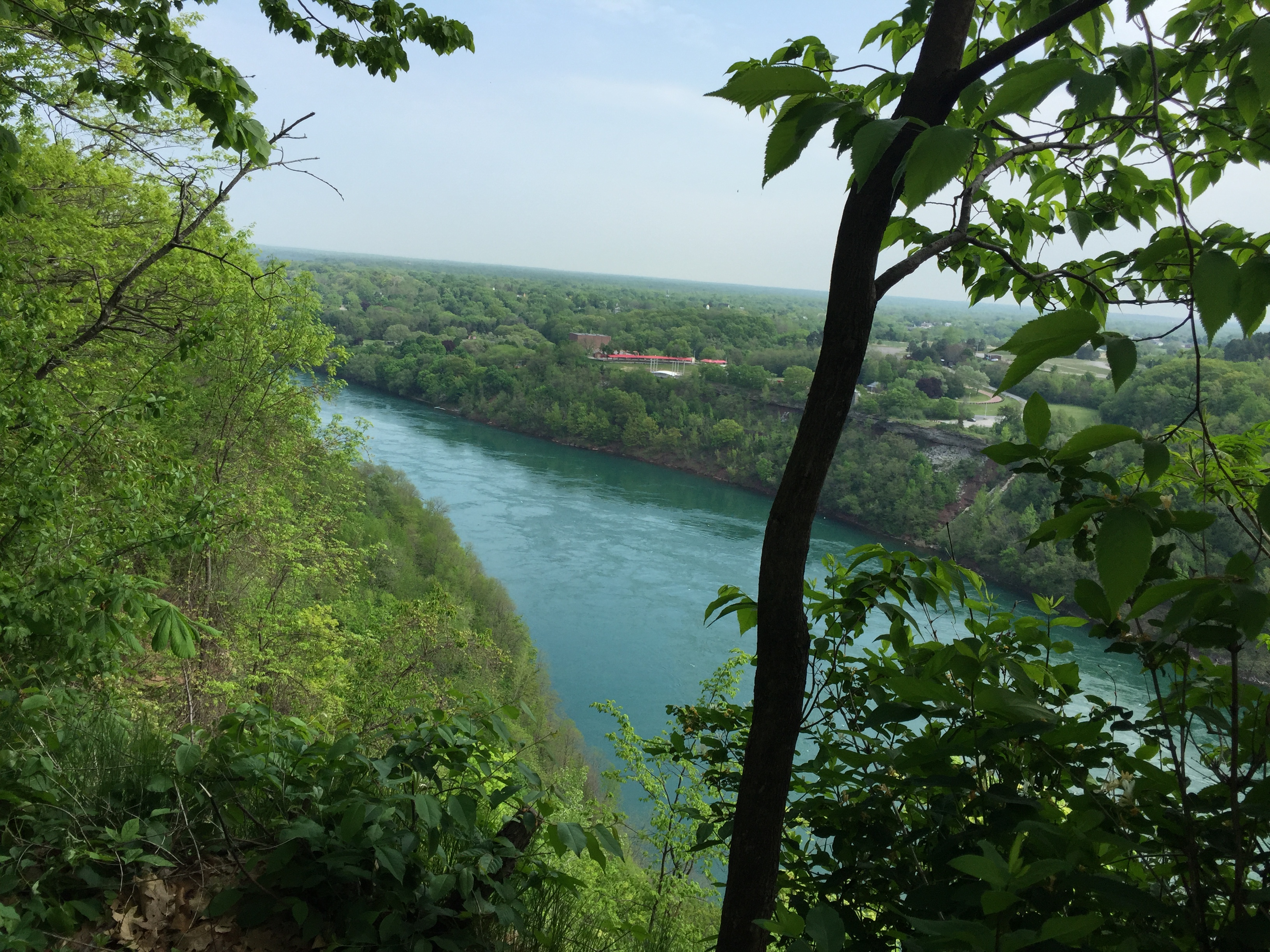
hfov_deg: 61.7
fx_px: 1064
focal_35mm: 29
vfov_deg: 48.2
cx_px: 635
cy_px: 476
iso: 32
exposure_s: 1/1464
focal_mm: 4.15
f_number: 2.2
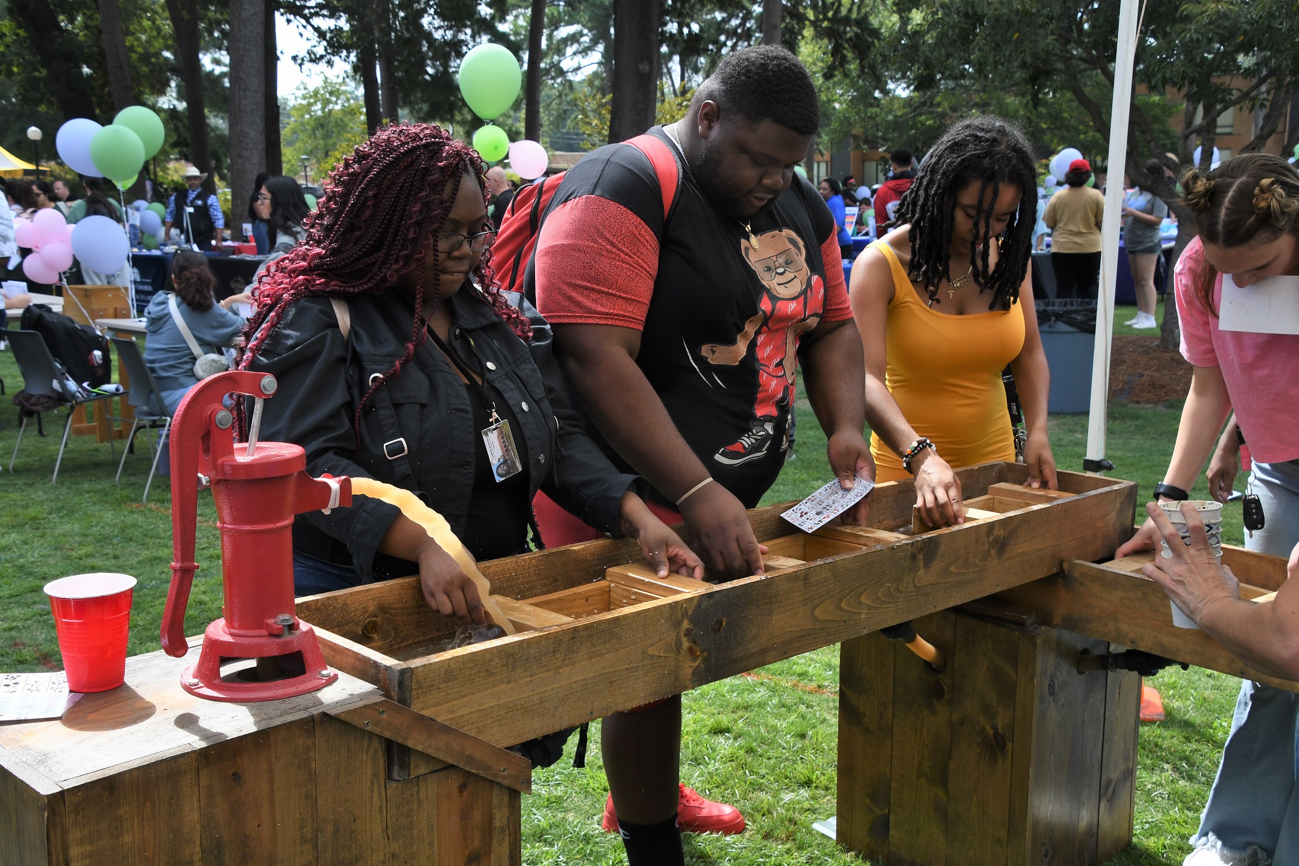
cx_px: 637
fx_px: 1443
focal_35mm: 40
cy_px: 436
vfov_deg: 33.4
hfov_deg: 48.5
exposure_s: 1/500
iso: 400
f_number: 8
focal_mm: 26
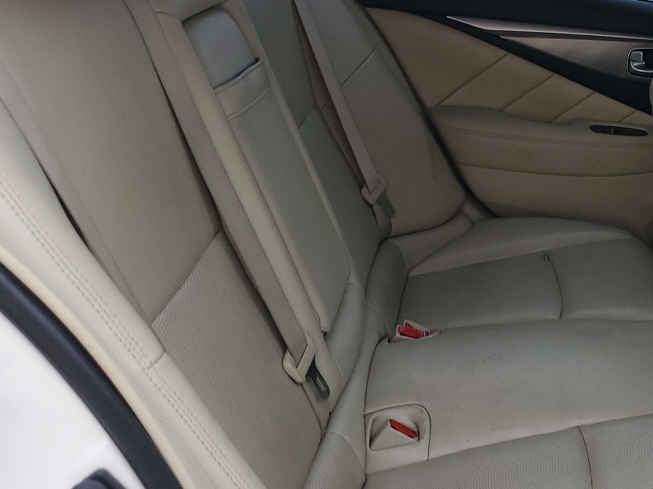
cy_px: 230
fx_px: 962
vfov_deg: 28.6
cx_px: 623
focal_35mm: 51
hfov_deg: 34.7
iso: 50
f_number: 1.5
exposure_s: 1/159
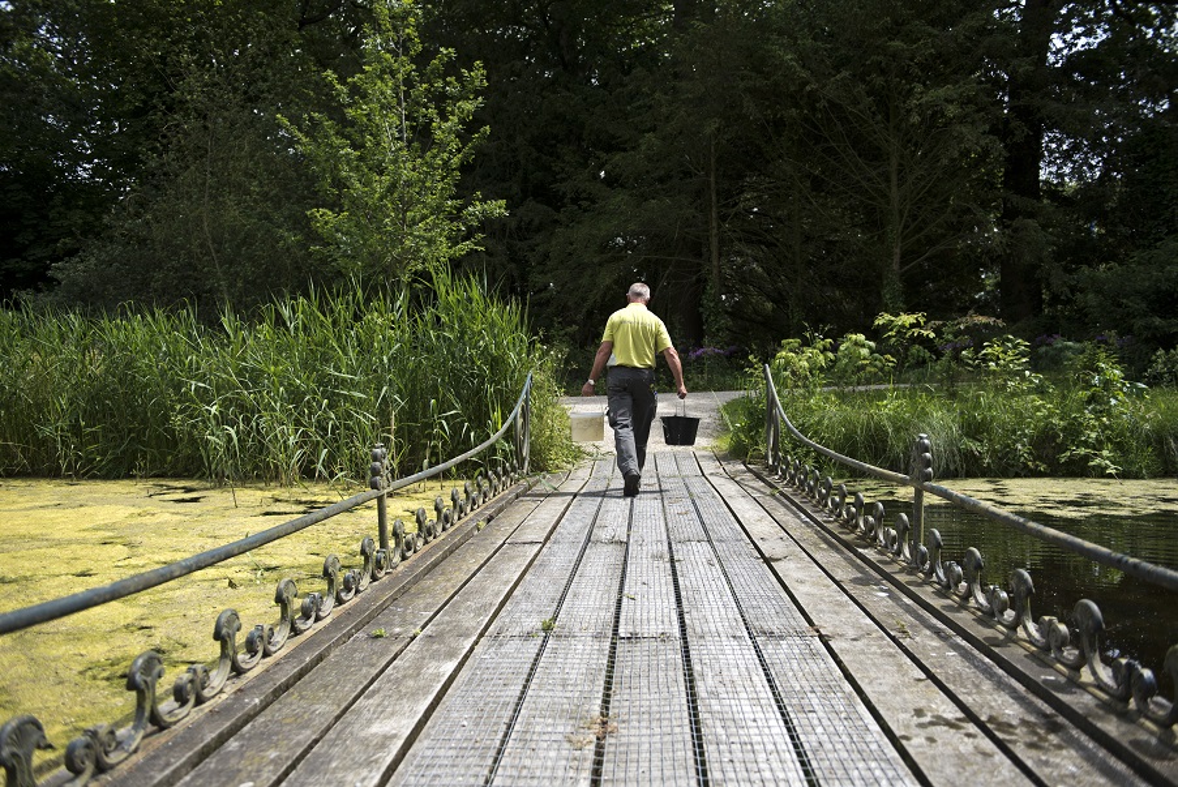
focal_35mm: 29
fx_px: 949
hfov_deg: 63.6
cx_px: 589
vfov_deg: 45.0
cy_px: 394
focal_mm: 29
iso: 200
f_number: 3.2
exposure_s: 1/2000
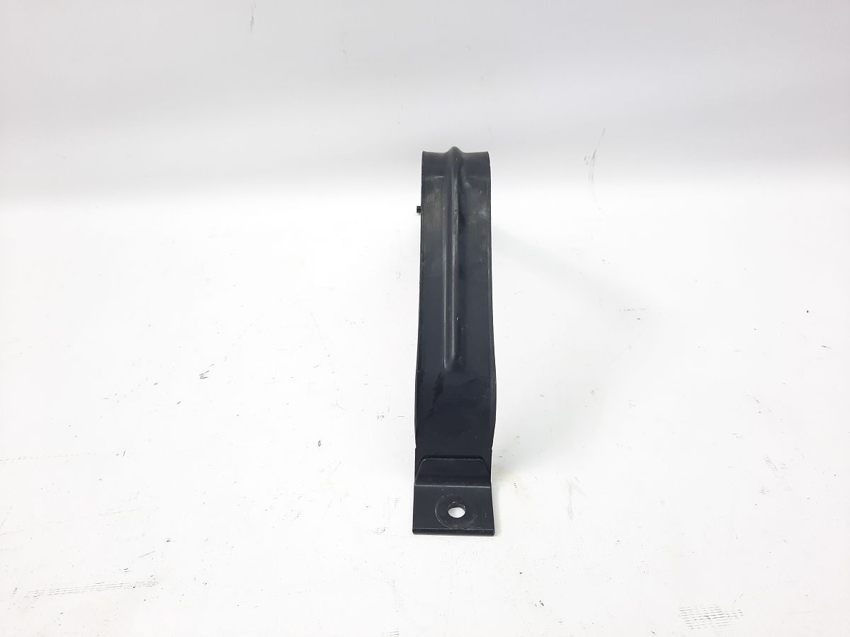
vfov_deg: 54.9
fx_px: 614
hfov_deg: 69.4
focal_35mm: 25
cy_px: 318
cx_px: 425
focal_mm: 4.6
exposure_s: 1/50
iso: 64
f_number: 2
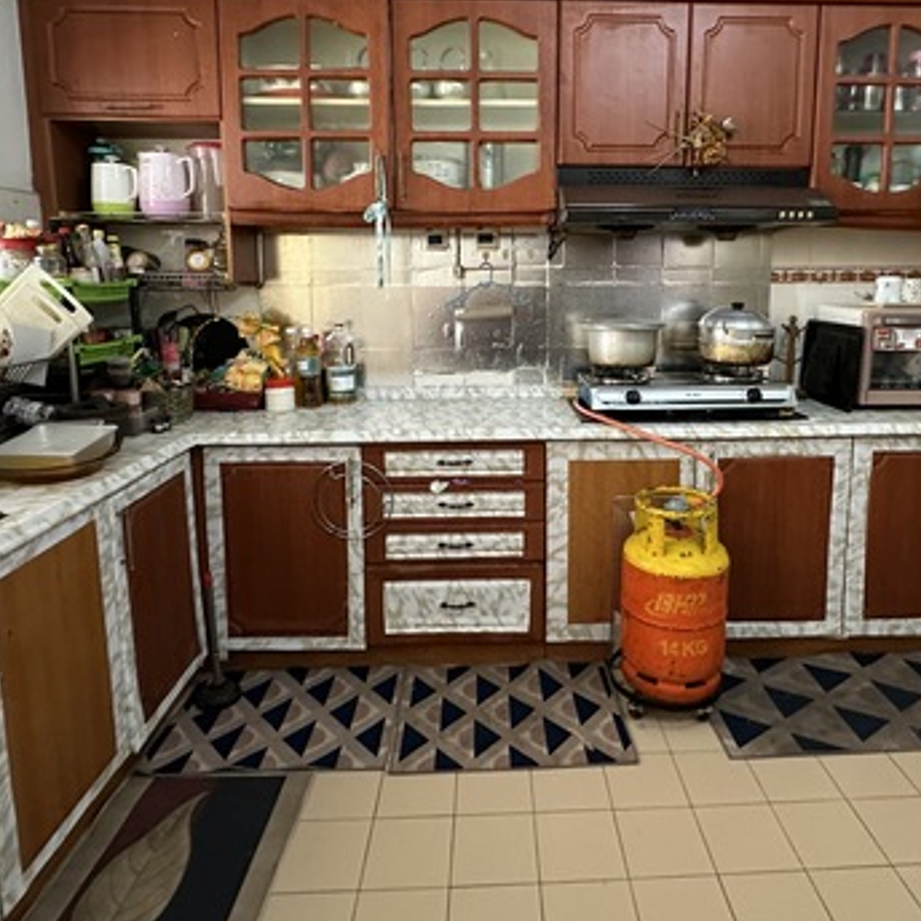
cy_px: 372
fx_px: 692
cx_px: 514
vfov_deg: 66.7
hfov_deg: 67.0
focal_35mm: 23
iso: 500
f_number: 2.2
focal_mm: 2.22
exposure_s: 1/50
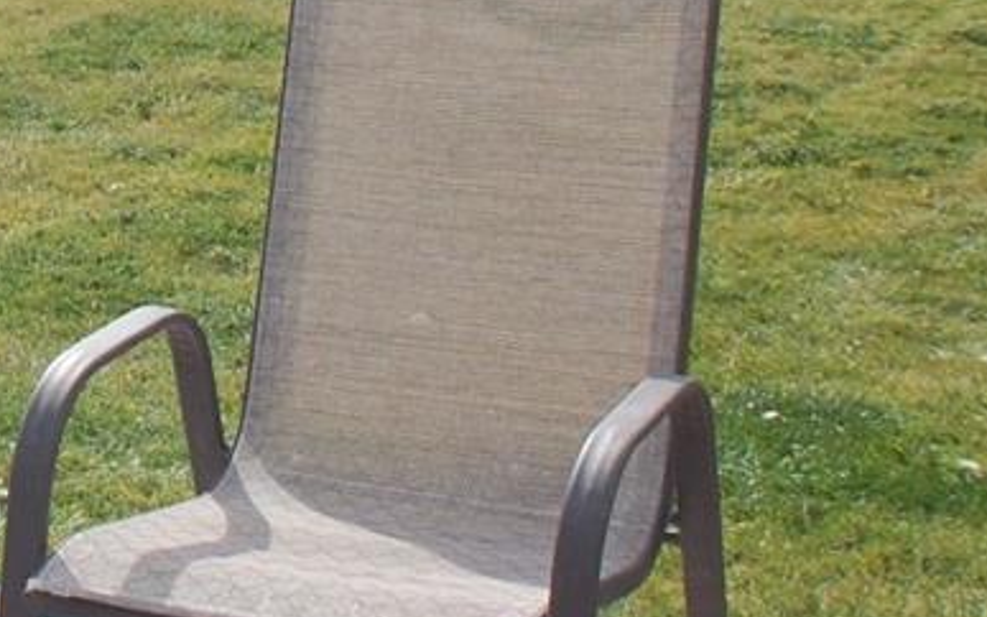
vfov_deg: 8.3
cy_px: -315
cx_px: -242
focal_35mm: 154
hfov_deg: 13.2
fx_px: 4143
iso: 200
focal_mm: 26
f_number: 8
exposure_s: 1/250
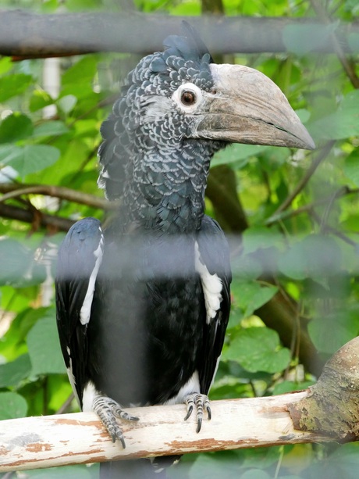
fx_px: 1908
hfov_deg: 10.8
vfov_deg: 14.3
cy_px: 240
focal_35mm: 138
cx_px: 180
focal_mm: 69
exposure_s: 1/161
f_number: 5.4
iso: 3200
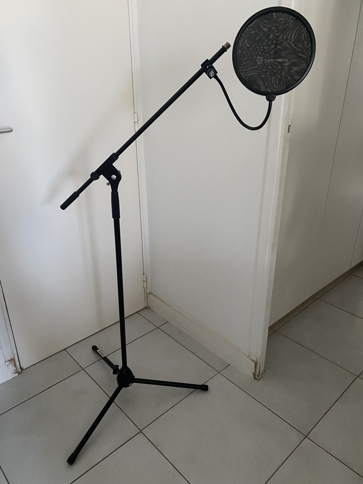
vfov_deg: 67.3
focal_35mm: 26
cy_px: 242
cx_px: 182
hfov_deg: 53.1
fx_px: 364
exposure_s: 1/33
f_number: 1.8
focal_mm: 4.25
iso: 400
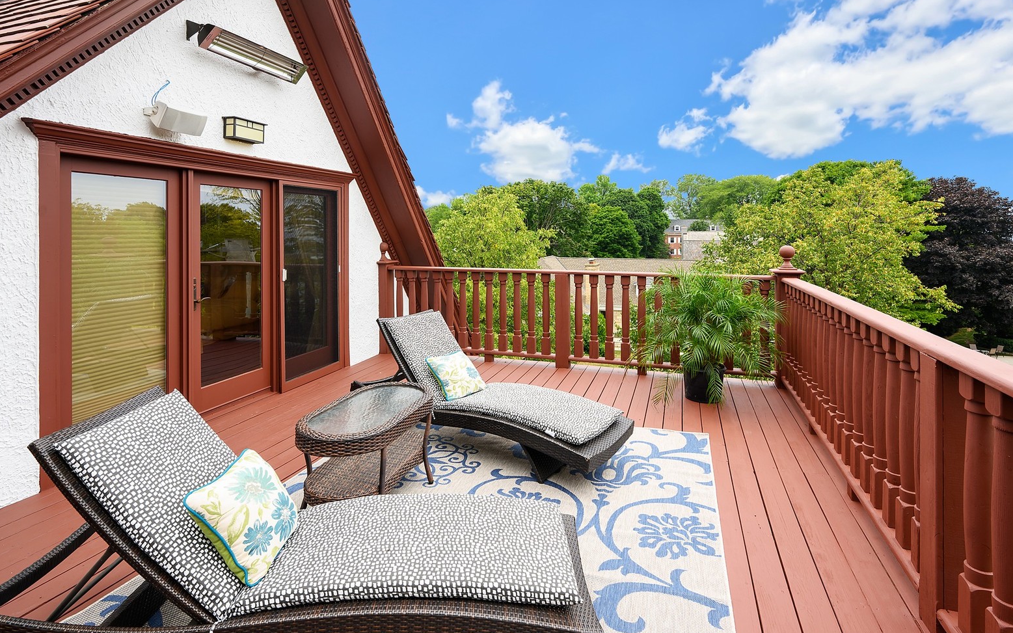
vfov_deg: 66.3
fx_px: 484
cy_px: 331
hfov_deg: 92.6
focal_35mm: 18
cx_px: 504
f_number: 8
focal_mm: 16.5
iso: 100
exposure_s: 1/30
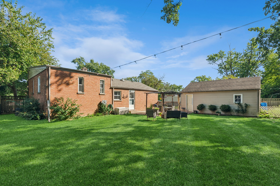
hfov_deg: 96.7
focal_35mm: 16
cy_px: 98
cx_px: 145
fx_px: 124
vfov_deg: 73.7
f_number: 10
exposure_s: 1/160
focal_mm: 10
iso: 250
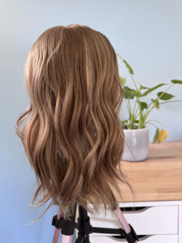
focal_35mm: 24
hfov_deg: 56.8
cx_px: 91
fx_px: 168
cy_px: 122
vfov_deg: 71.6
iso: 200
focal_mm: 6.76
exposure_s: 1/76
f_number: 1.78
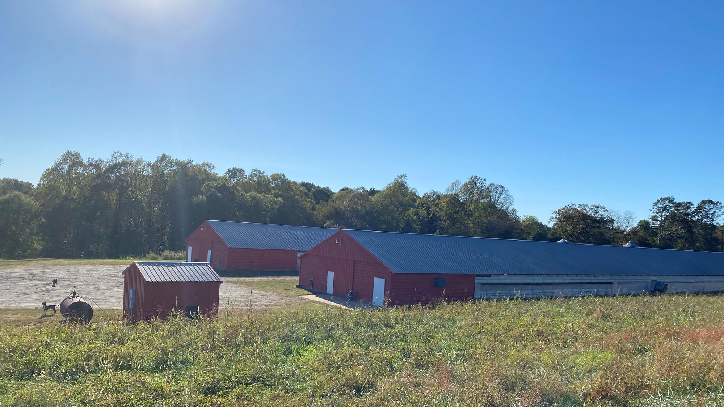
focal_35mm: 29
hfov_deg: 66.1
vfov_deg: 39.8
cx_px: 356
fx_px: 557
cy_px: 264
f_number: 1.8
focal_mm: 4.25
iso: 32
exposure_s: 1/3984
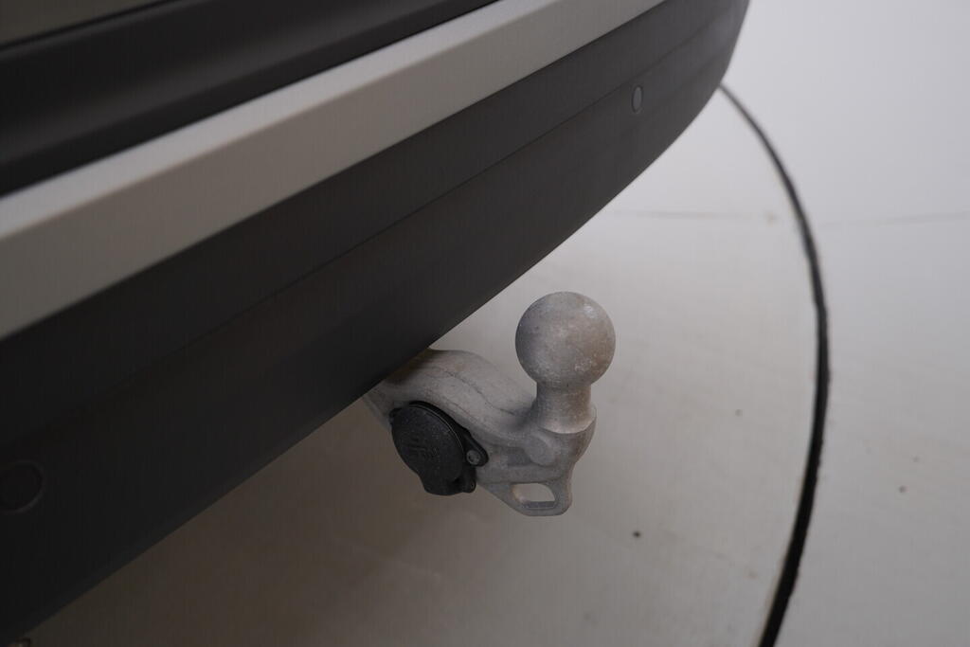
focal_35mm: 36
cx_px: 485
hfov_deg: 53.1
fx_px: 970
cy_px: 324
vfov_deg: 36.9
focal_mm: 24
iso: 125
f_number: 3.2
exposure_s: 1/50
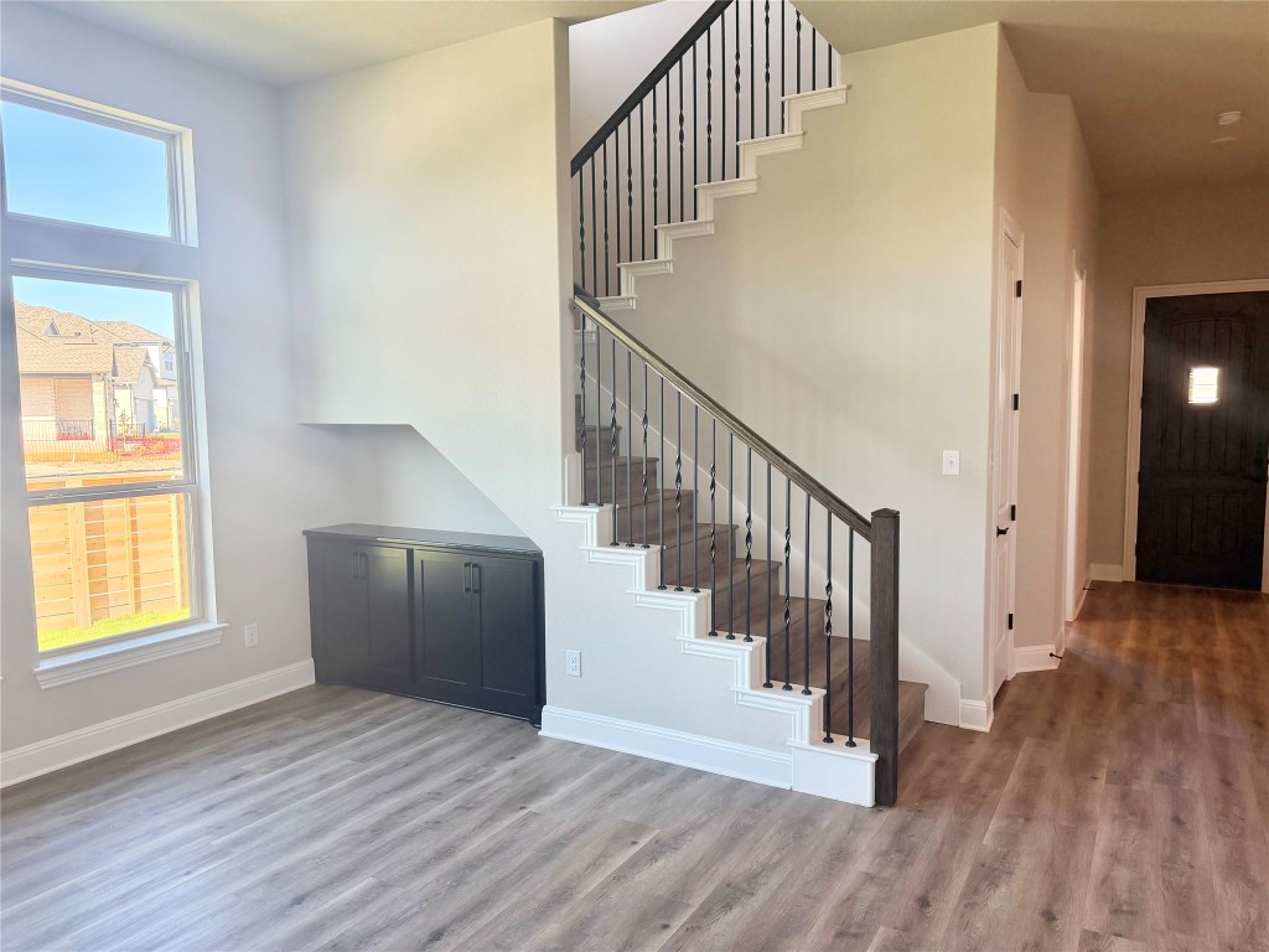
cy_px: 476
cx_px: 634
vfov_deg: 56.8
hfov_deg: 71.6
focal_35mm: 24
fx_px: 880
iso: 200
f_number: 1.78
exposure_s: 1/224
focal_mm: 6.76
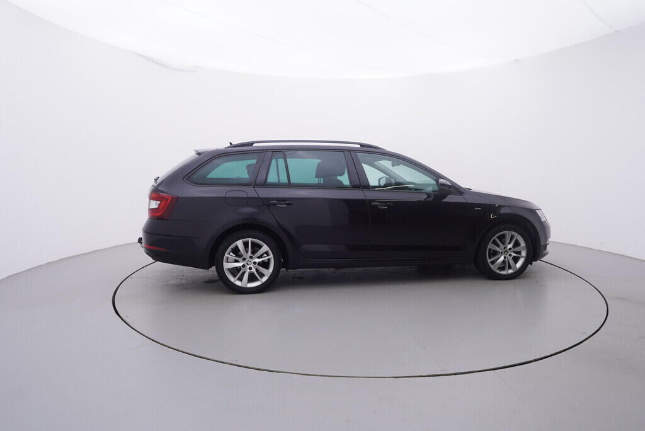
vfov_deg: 56.2
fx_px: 403
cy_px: 216
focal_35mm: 22
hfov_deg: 77.3
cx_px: 322
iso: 200
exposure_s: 1/80
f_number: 5
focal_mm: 15
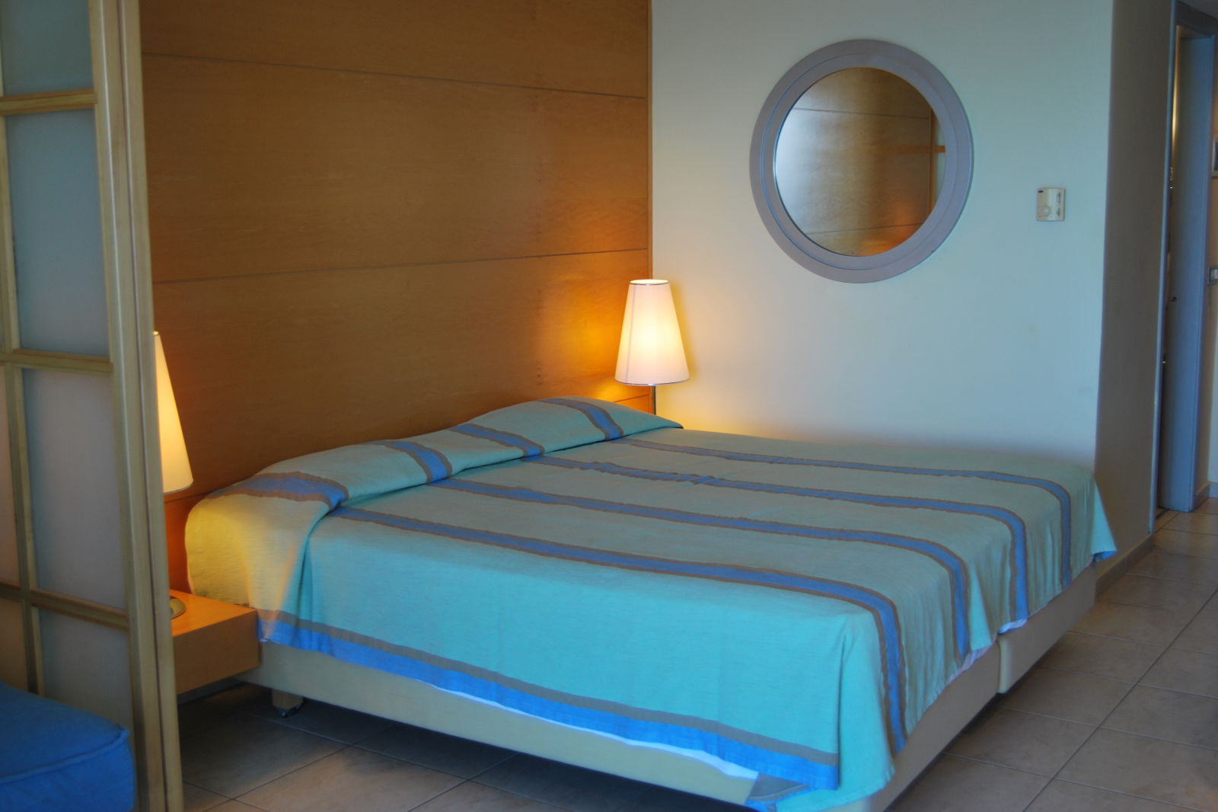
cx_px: 609
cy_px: 406
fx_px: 1319
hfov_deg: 49.6
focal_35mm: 39
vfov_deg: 34.2
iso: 200
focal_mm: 26
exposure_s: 1/50
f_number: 4.2
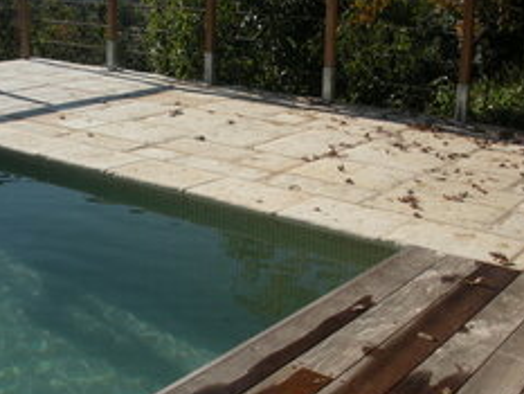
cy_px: 167
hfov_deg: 35.5
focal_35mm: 54
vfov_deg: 27.0
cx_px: 256
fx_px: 818
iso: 64
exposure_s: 1/453
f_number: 5.6
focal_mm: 6.3
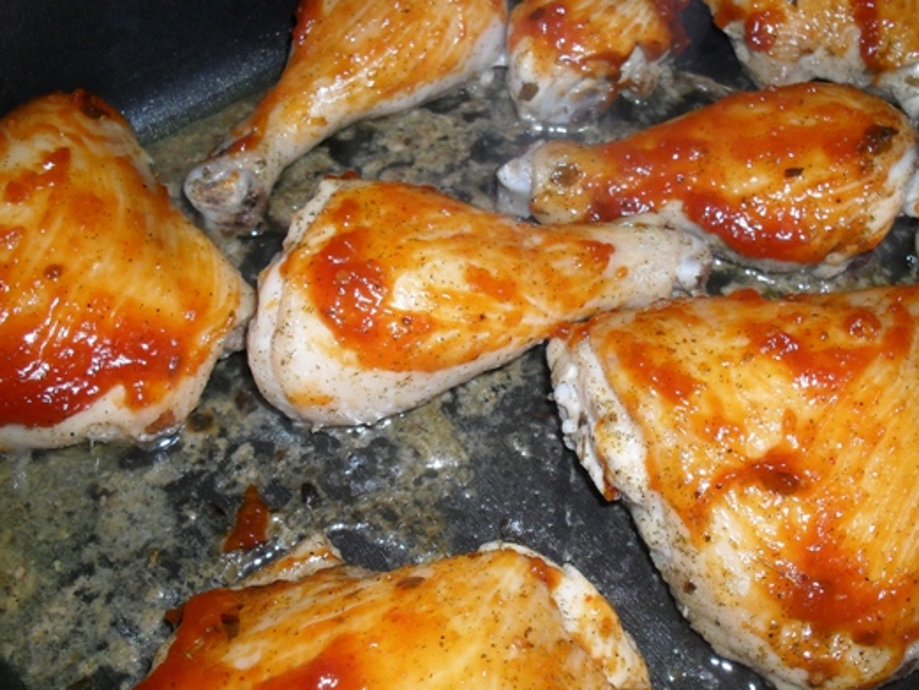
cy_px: 367
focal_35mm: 43
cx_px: 529
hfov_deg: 43.7
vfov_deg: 33.6
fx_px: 1142
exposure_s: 1/45
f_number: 3.2
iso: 200
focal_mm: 6.3
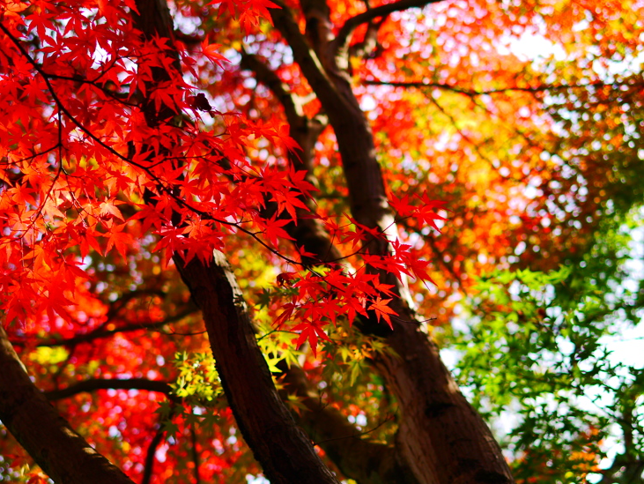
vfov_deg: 21.0
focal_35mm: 70
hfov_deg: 27.8
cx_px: 329
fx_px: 1303
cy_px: 312
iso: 160
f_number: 1.8
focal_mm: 25
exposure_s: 1/1300
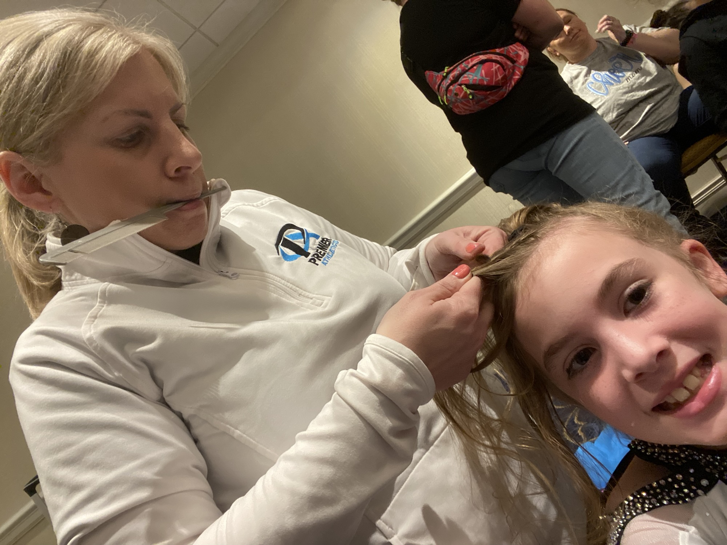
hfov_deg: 73.9
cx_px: 364
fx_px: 483
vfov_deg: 58.9
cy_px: 272
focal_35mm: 23
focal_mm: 2.71
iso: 320
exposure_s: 1/30
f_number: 2.2
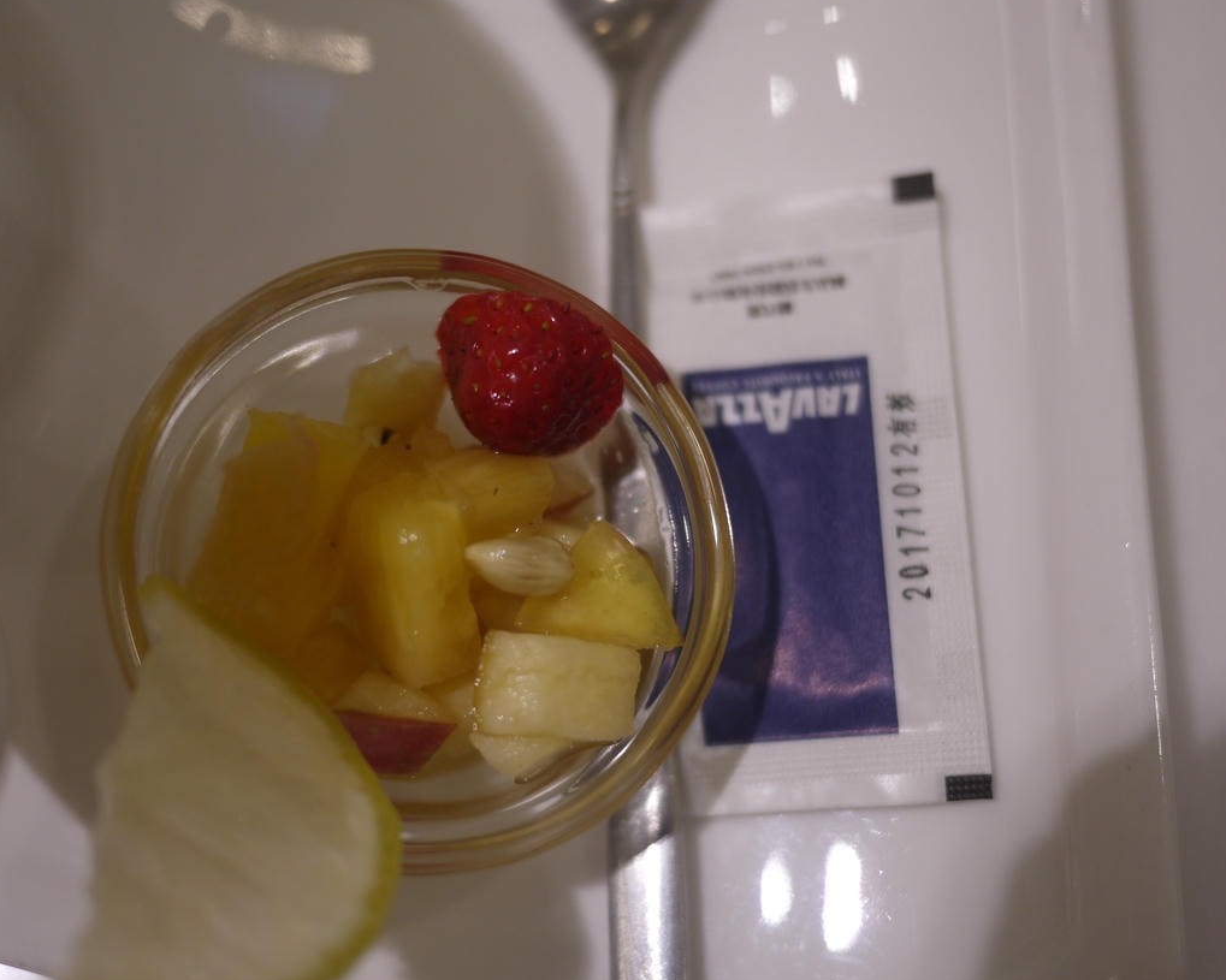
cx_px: 657
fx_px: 1669
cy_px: 497
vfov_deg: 32.7
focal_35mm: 46
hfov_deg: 40.3
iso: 160
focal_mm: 20
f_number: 1.7
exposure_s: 1/200
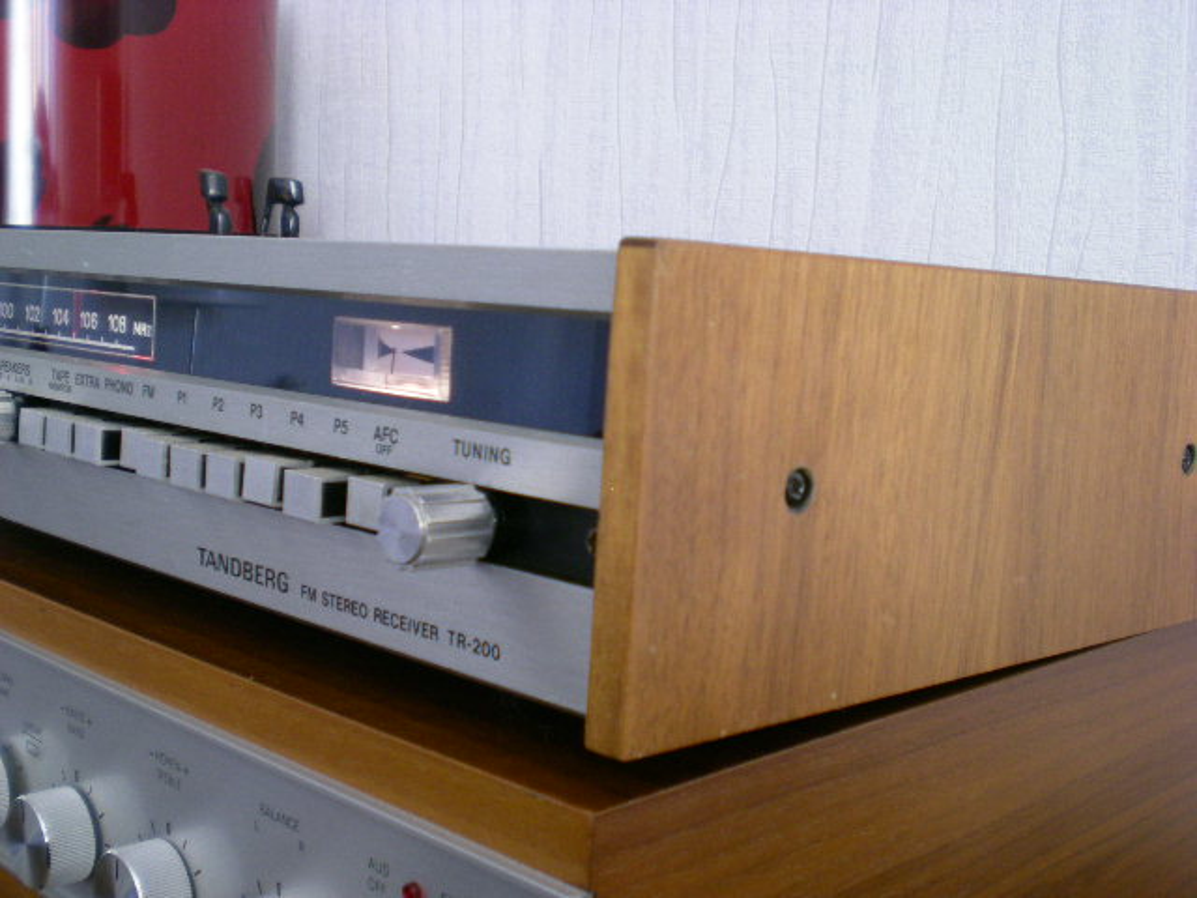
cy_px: 449
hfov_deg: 42.9
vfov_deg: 32.9
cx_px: 598
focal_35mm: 44
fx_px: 1521
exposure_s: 1/8
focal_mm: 7.4
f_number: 3.5
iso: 160
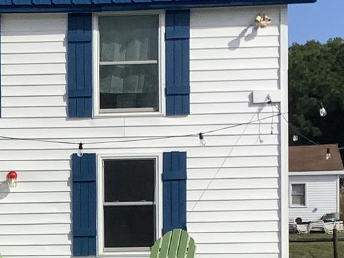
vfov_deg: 12.2
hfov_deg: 15.5
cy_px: 252
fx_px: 1193
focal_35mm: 120
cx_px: -114
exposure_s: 1/2469
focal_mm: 3.3
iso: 25
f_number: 2.4
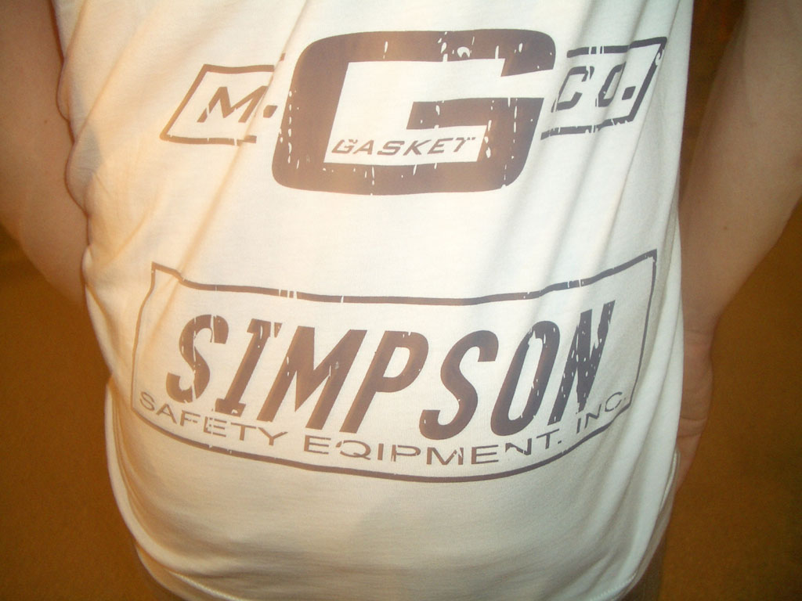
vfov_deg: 40.7
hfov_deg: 52.6
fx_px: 811
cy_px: 300
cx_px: 401
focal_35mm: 35
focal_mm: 5.8
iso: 100
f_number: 2.6
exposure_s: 1/1.67
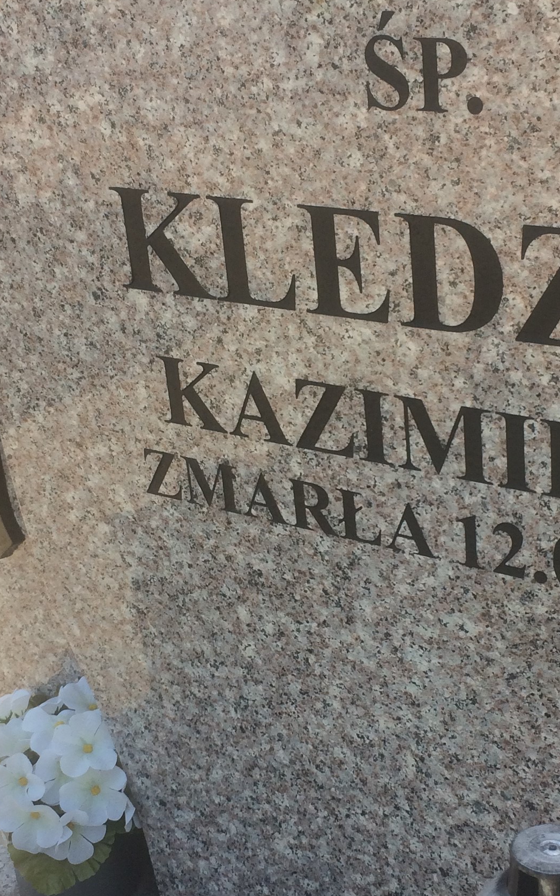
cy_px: 473
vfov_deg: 34.0
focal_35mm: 60
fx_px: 1465
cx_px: 316
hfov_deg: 21.6
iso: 32
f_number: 2.2
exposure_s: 1/746
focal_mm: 4.15
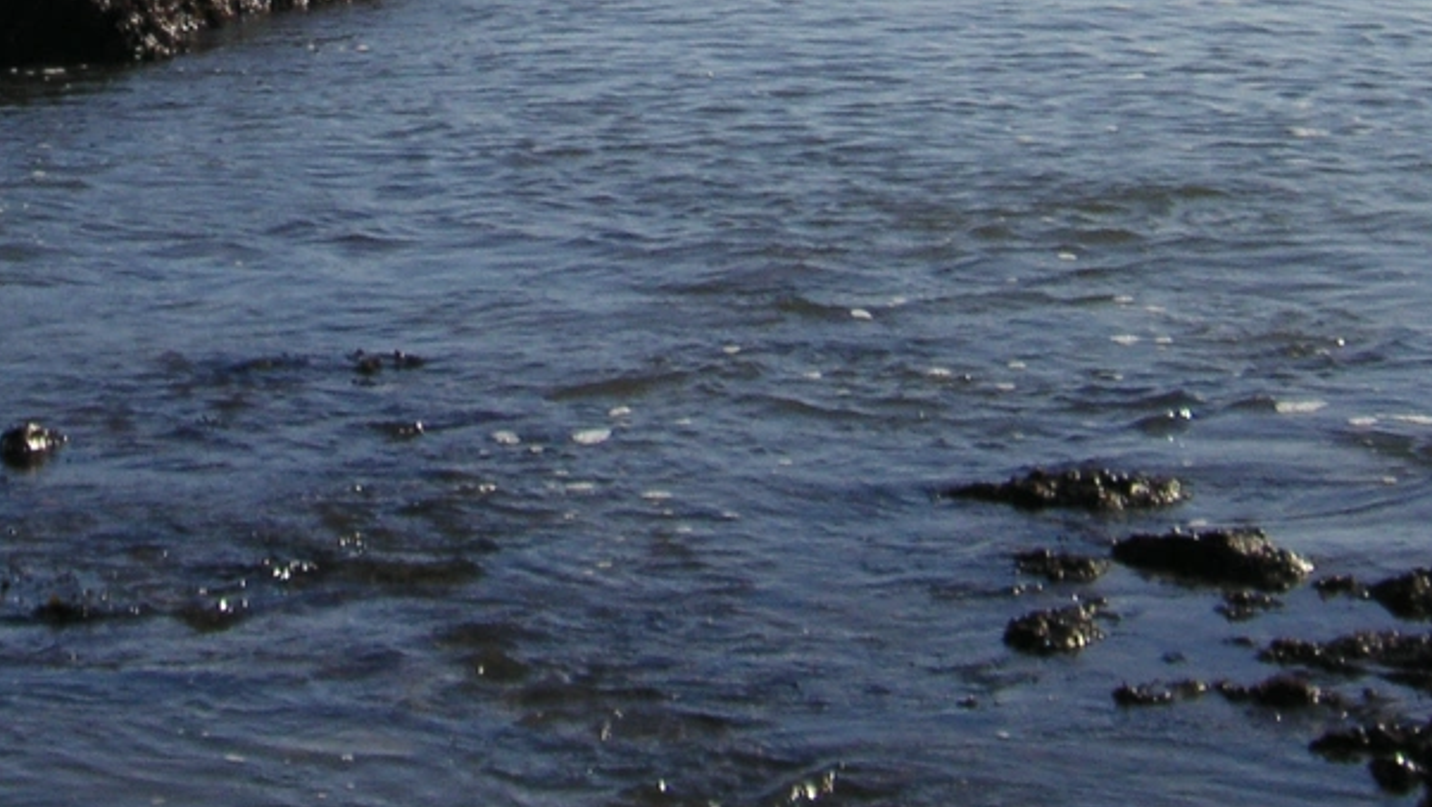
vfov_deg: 7.5
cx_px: 138
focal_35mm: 159
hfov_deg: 13.4
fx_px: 6039
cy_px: -467
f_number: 3.9
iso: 50
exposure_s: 1/750
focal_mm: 10.2
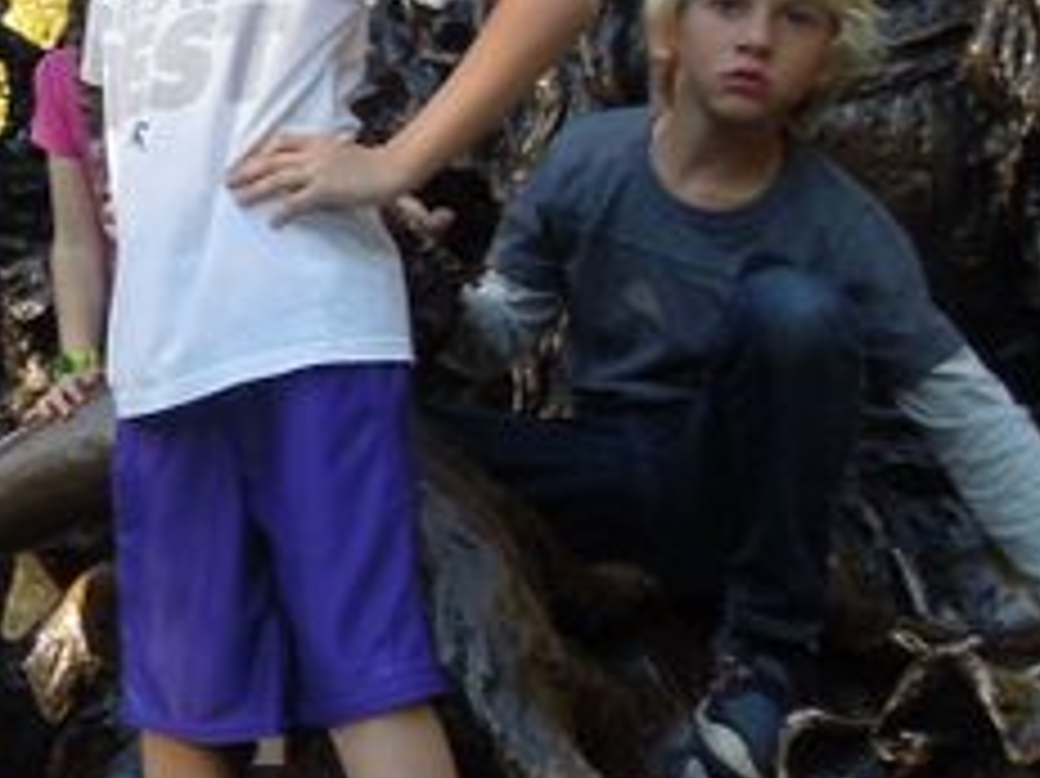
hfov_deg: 15.8
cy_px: 261
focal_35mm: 111
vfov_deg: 13.3
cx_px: -653
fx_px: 3333
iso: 100
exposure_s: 1/125
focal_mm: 4.5
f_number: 3.3
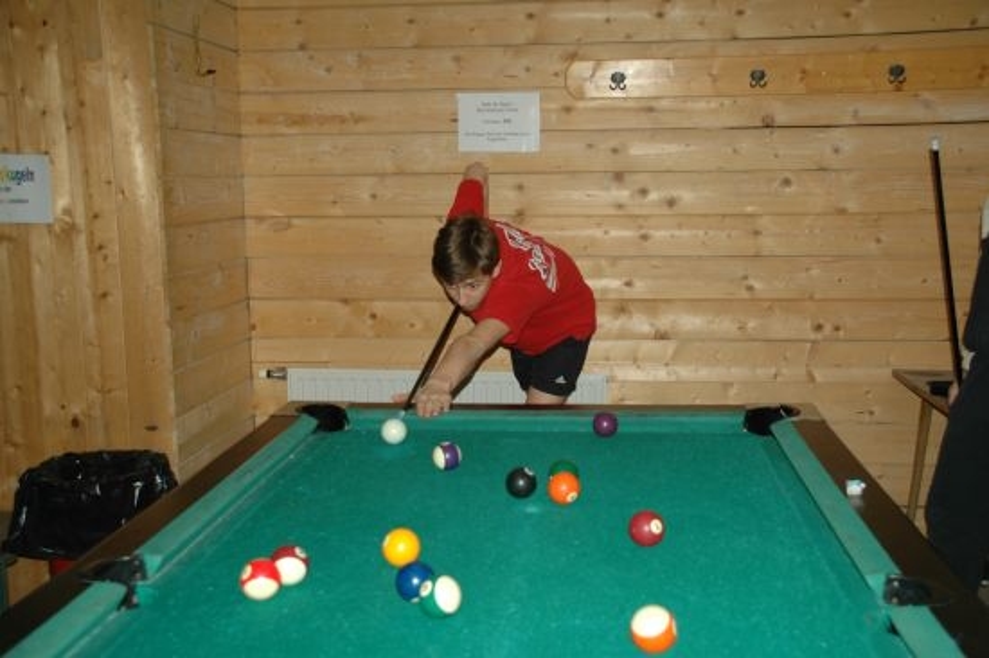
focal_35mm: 39
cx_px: 494
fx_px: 1071
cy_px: 329
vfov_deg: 34.2
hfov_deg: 49.6
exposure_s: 1/60
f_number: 4
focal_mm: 26
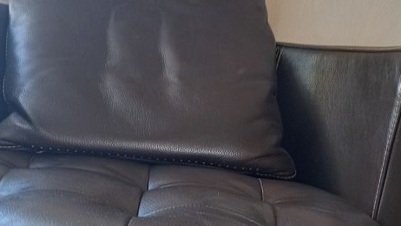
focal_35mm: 59
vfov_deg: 19.8
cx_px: 175
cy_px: 229
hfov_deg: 35.4
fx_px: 627
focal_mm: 4.6
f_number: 2
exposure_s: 1/33
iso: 200
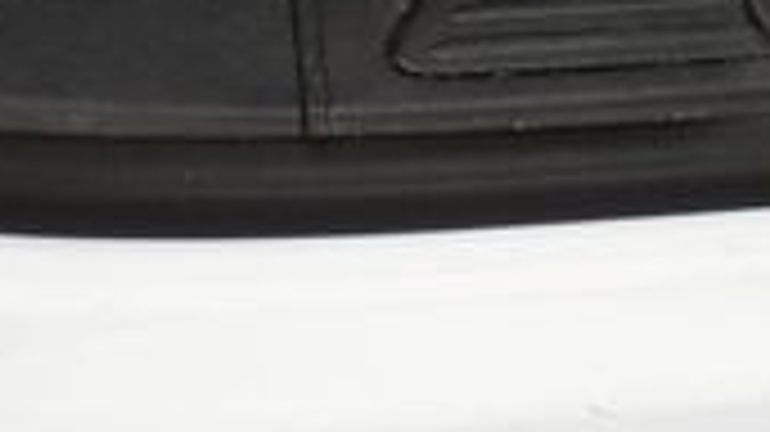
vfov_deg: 8.6
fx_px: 2877
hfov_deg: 15.2
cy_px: 104
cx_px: 473
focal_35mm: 141
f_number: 3.5
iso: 2800
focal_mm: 18
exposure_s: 1/125
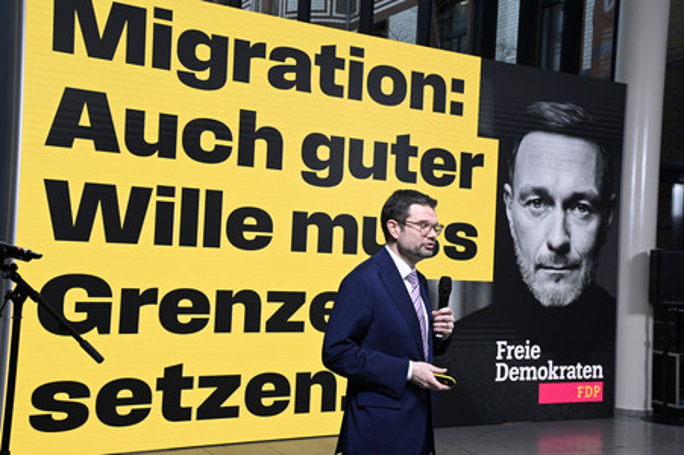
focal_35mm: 44
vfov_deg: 30.5
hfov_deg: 44.5
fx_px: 835
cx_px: 342
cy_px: 228
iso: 4000
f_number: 6.3
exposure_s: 1/250
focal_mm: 44
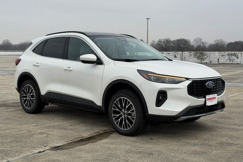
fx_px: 344
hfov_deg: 38.9
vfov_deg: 26.5
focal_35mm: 51
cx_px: 121
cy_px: 76
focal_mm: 6.76
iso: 64
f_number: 1.78
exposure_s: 1/4878
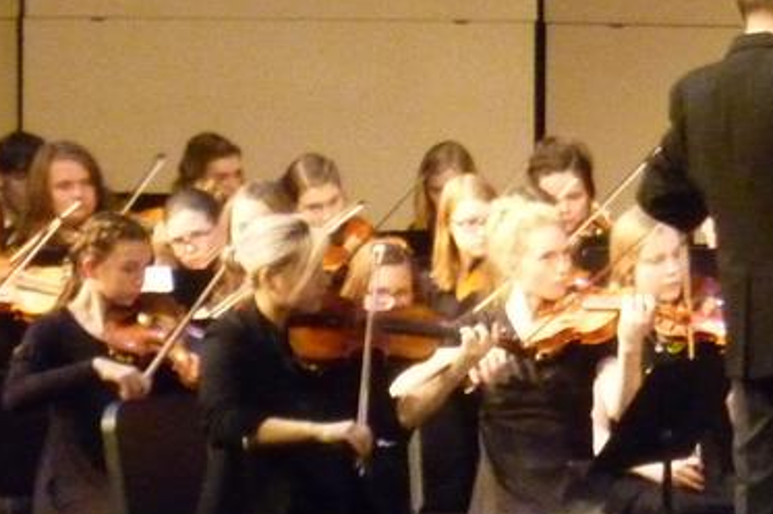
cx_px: 1103
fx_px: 9482
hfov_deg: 4.6
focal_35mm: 442
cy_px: 315
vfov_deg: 3.1
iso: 800
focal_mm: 22
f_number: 5.9
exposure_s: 1/15
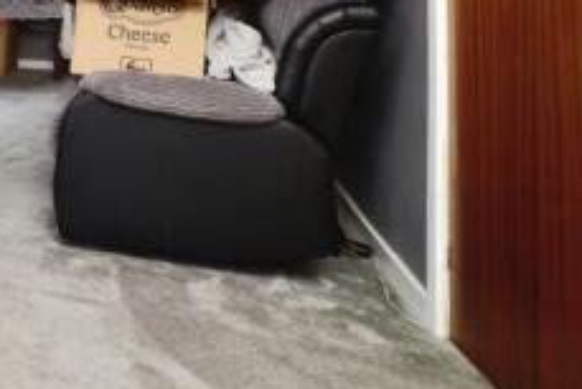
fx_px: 647
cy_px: -19
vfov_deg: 30.5
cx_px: -233
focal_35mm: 40
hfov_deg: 31.8
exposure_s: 1/30
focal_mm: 14
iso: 100
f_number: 8
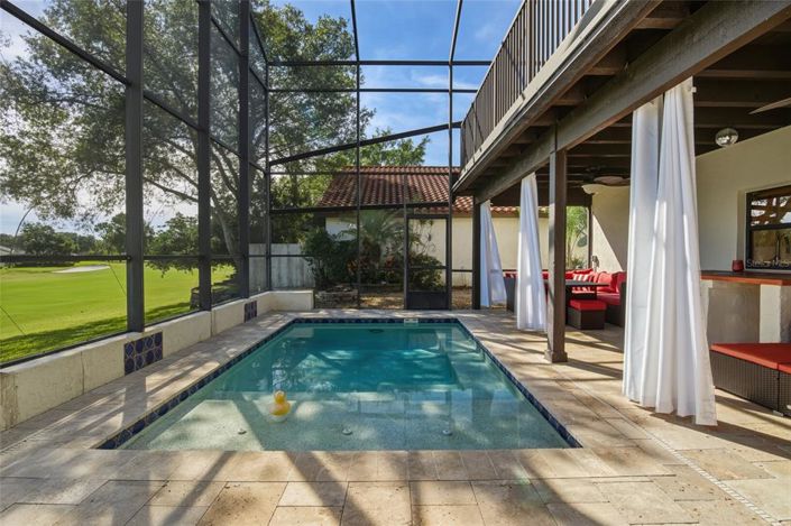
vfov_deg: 73.7
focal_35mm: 16
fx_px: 351
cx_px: 396
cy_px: 263
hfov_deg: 96.8
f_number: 8
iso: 200
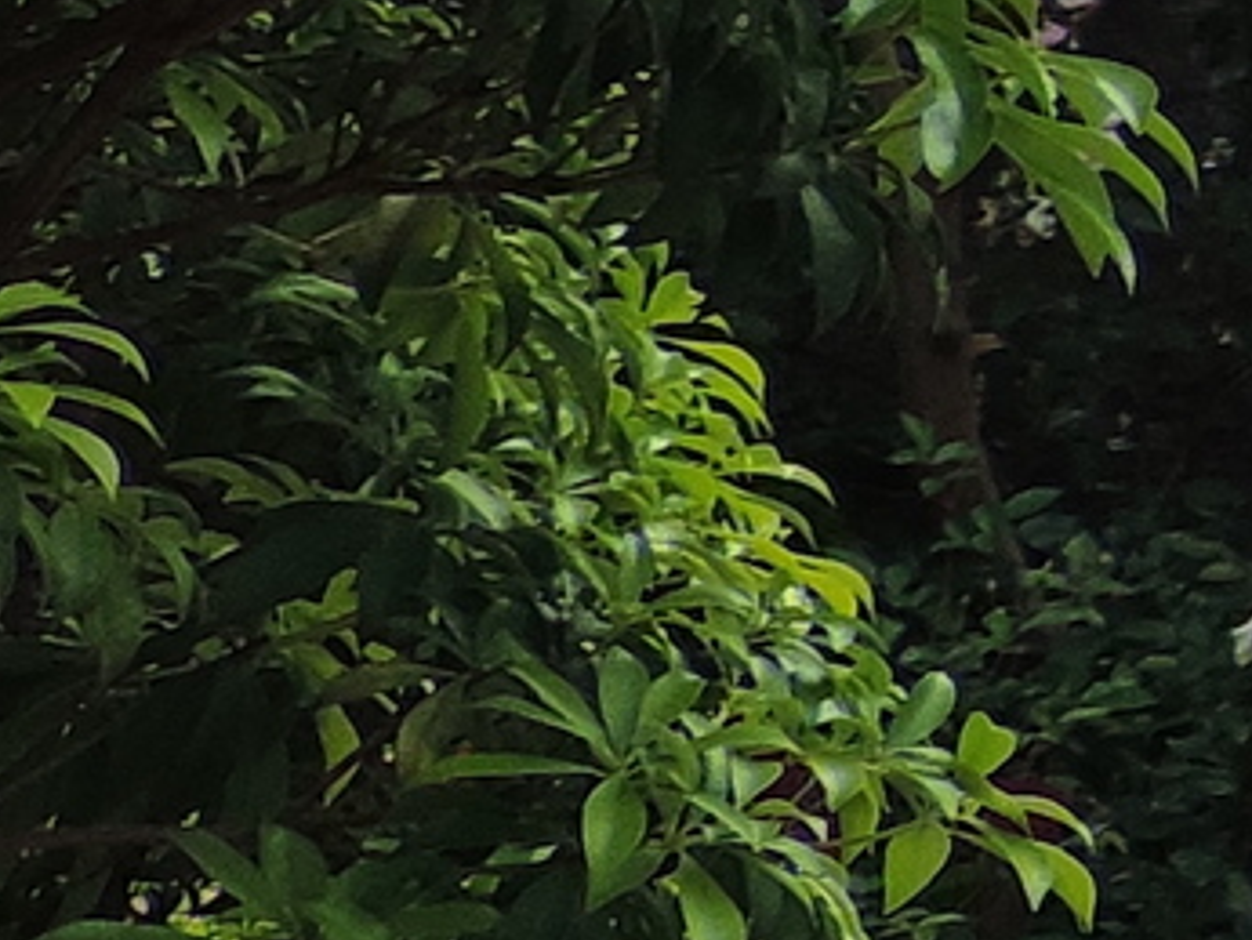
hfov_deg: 8.5
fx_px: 6295
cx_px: 4279
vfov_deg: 8.4
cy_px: -416
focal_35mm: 174
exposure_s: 1/800
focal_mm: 4.3
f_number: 3
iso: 80
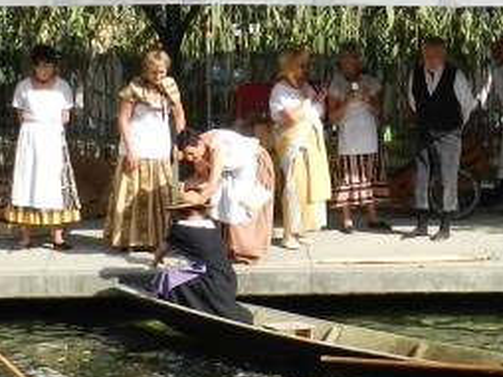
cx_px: 394
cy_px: 125
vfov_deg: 10.2
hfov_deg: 13.6
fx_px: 2105
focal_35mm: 145
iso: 160
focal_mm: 8.1
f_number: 4.2
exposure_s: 1/500
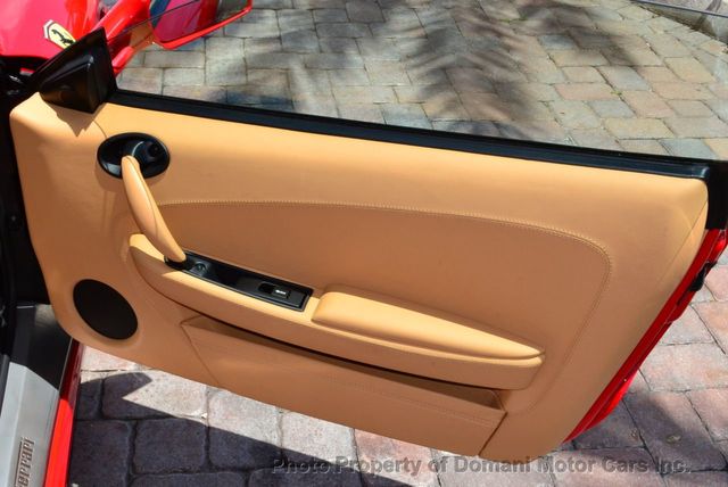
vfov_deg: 36.9
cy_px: 244
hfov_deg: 53.1
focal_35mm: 36
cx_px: 364
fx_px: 729
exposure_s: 1/200
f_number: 20
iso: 800
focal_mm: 24
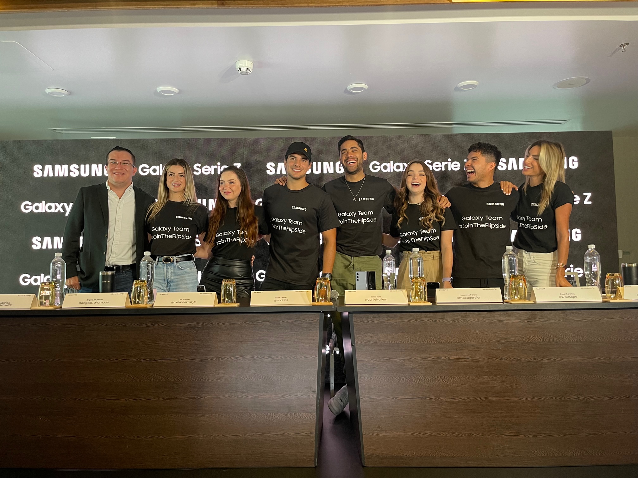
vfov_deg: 53.1
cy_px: 239
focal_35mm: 26
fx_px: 479
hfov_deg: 67.3
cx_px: 319
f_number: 1.6
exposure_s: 1/60
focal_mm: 5.1
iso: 320
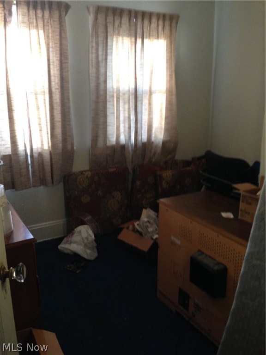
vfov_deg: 55.4
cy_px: 178
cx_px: 133
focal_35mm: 33
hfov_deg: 42.9
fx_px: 338
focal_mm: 4.12
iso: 200
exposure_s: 1/20
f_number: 2.4
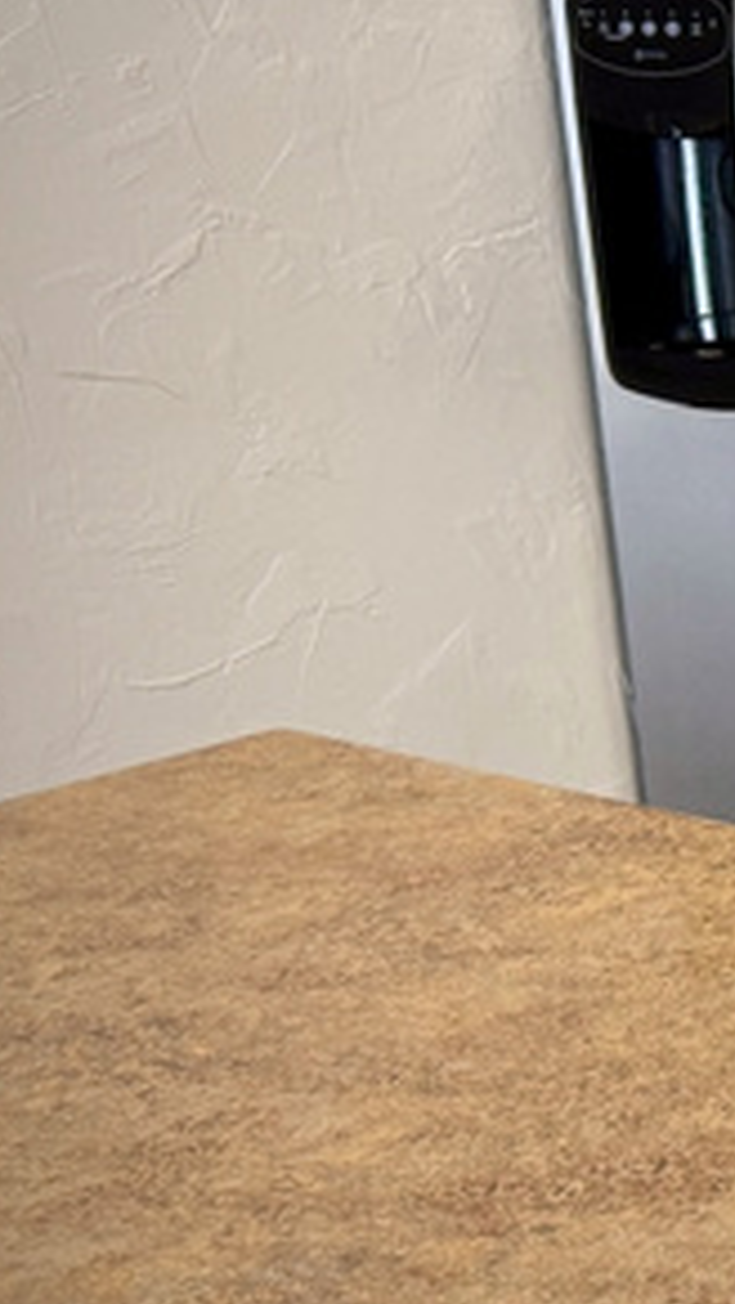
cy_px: 695
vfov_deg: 23.2
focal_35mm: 92
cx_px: 2048
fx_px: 3183
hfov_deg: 10.3
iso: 125
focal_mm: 6.76
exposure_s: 1/60
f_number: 1.78
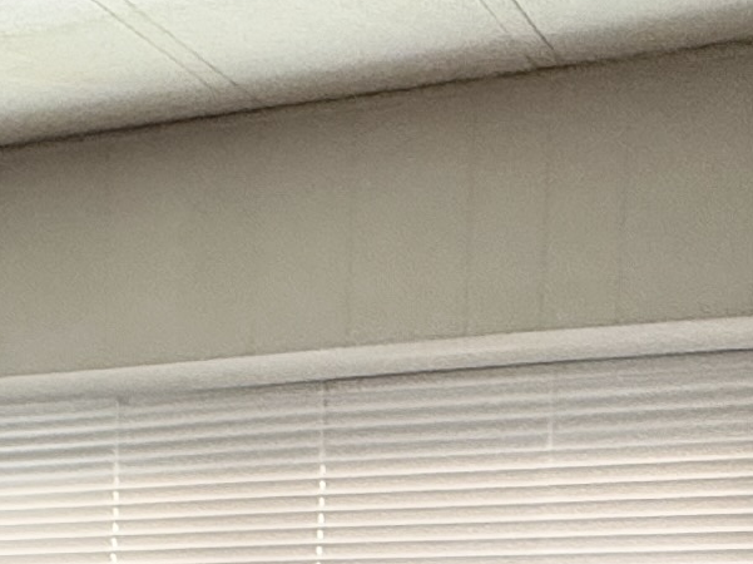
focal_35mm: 94
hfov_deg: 19.8
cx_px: -105
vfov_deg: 14.0
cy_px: 1004
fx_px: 2044
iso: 250
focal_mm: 2.22
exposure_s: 1/120
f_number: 2.2
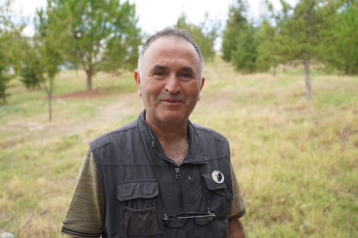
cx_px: 179
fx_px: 408
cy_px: 119
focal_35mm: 41
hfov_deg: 47.4
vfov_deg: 32.6
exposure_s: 1/250
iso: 100
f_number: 4.5
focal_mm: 41
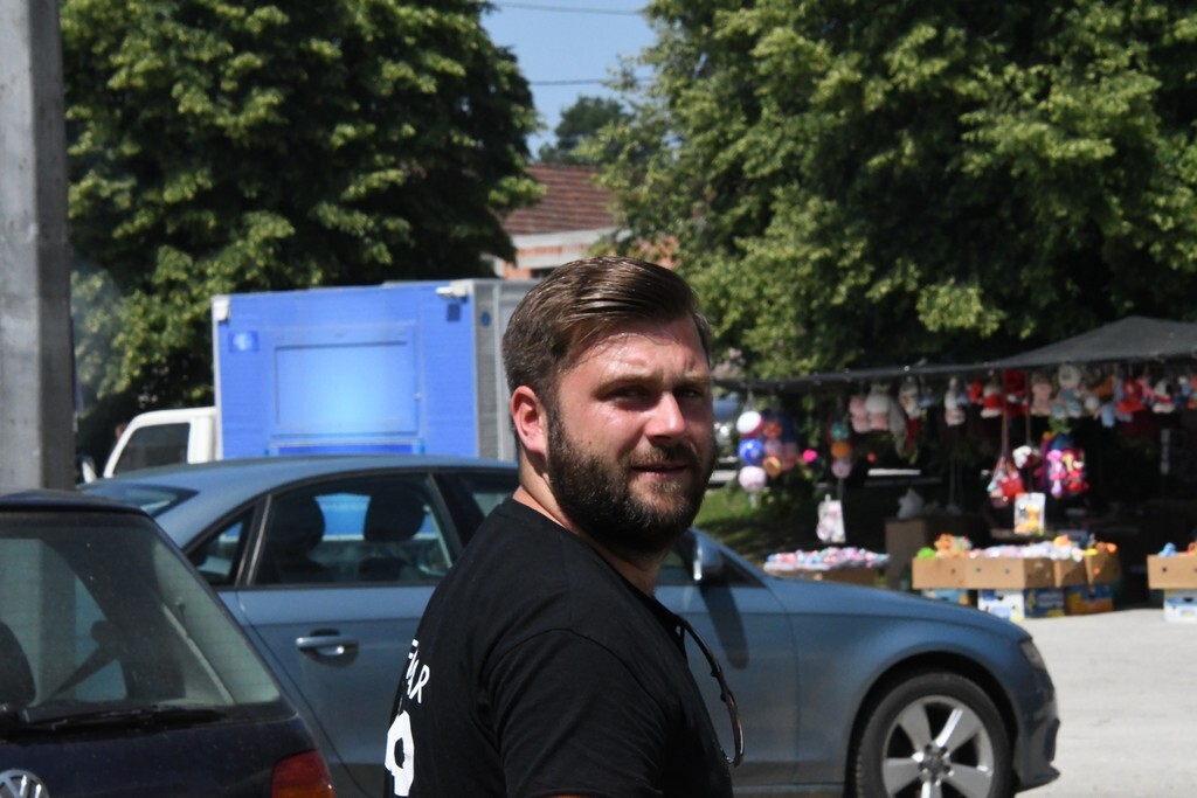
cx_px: 598
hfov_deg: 15.9
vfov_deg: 10.6
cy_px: 399
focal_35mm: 129
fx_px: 4290
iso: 6400
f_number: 18
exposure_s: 1/5000
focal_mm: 86
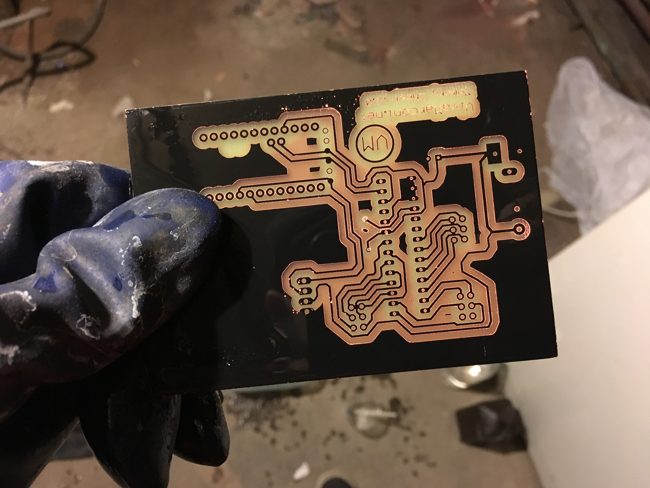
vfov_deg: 48.2
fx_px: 545
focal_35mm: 29
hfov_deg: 61.7
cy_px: 244
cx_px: 325
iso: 400
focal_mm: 4.15
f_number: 2.2
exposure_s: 1/15
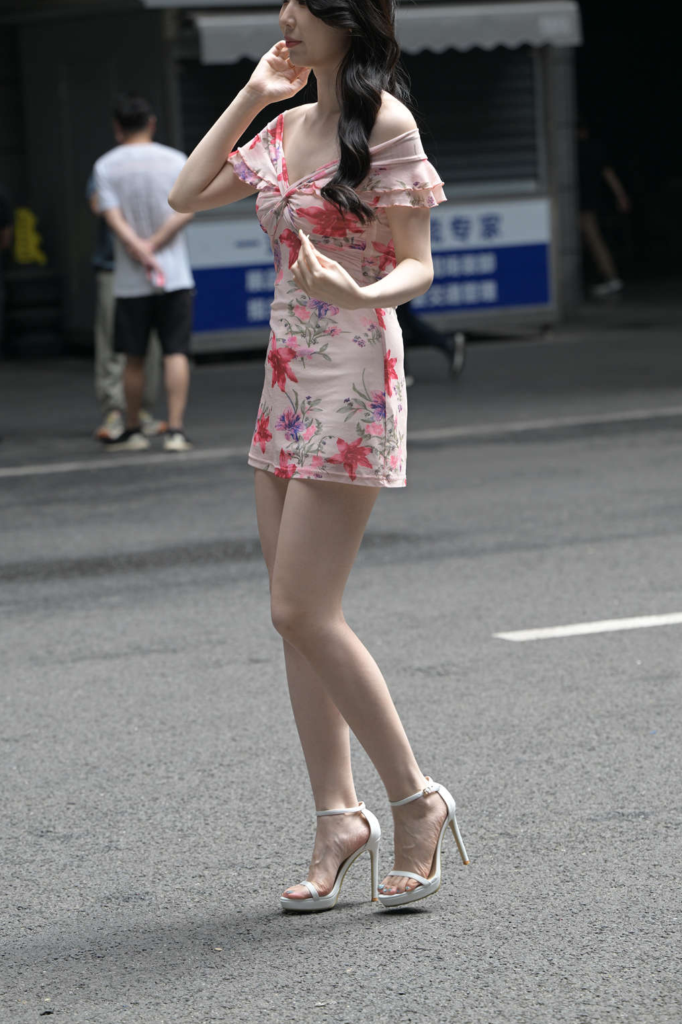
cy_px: 485
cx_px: 290
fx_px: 3695
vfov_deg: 15.8
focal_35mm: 130
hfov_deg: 10.5
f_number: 4.5
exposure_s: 1/400
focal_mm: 110
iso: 250
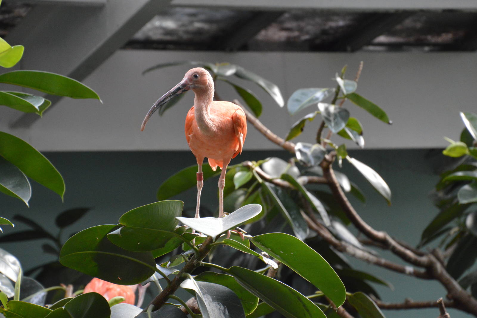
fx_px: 1986
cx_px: 238
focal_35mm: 150
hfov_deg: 13.7
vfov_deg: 9.1
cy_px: 159
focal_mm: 100
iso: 2500
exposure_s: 1/500
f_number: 5.6
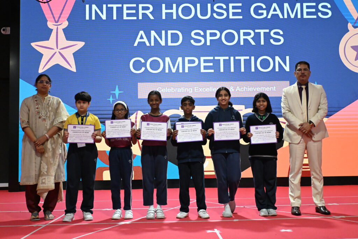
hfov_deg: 43.6
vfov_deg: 29.9
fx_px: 448
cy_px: 120
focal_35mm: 45
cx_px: 179
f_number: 4.8
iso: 7200
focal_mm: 30
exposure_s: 1/320
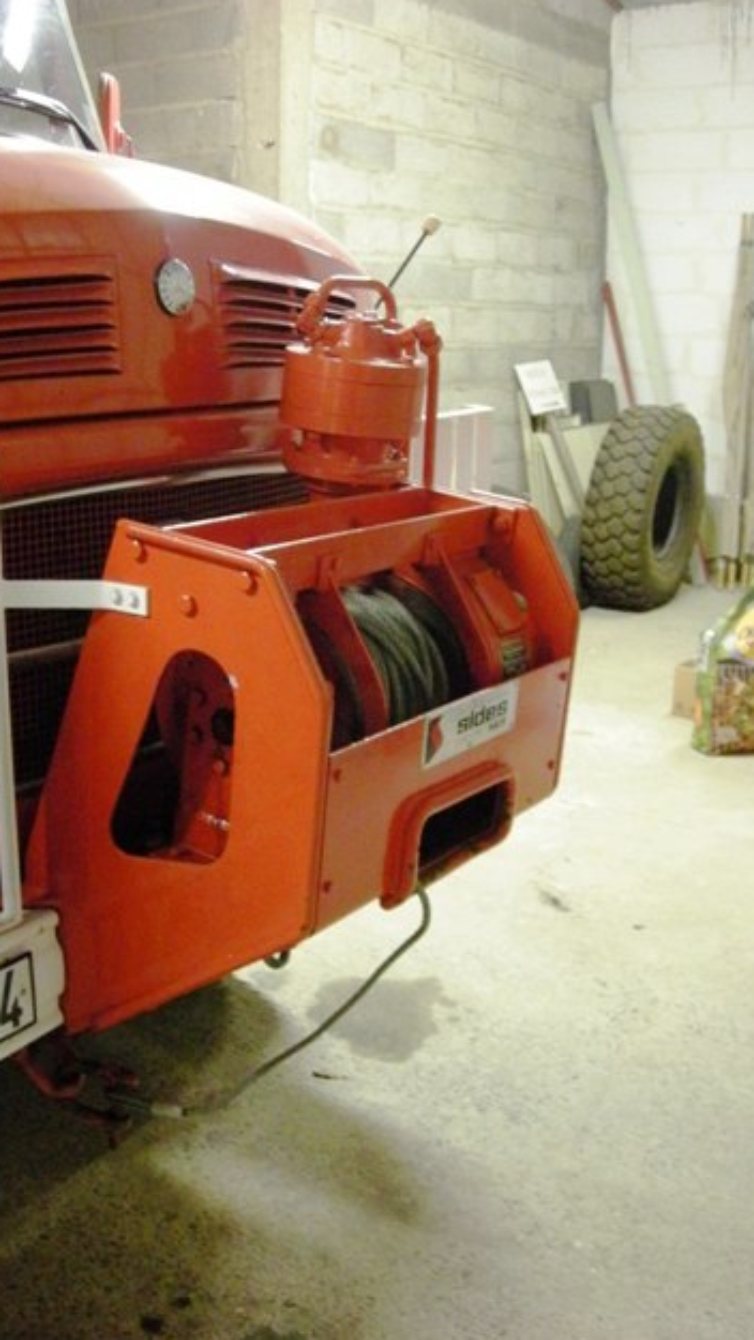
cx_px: 315
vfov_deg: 51.6
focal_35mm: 39
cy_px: 664
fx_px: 1387
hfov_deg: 30.4
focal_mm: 5.7
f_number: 2.8
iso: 508
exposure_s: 1/8
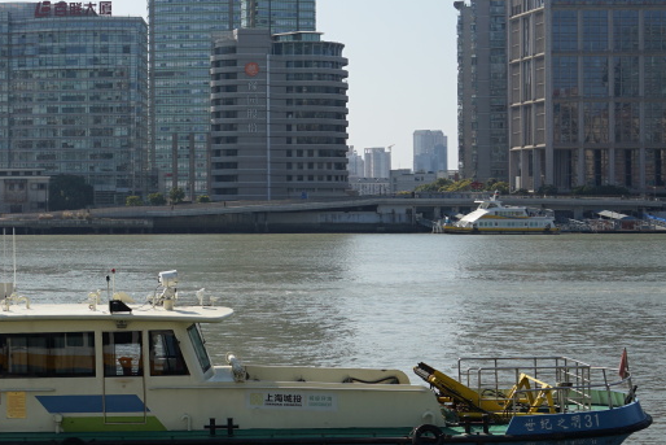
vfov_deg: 17.7
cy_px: 178
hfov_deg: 24.8
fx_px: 1425
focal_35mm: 77
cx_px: -30
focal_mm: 33
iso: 100
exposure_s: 1/320
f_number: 8
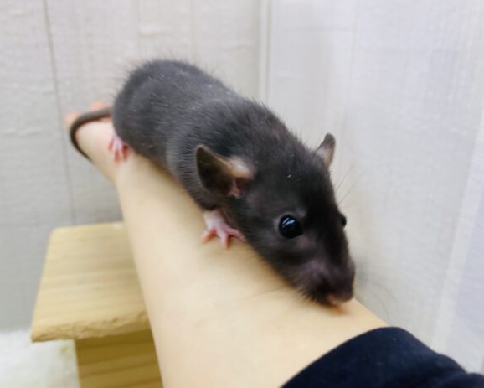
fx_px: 387
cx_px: 231
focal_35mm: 27
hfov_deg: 64.0
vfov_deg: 53.2
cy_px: 193
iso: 80
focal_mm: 4.25
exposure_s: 1/50
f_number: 1.8
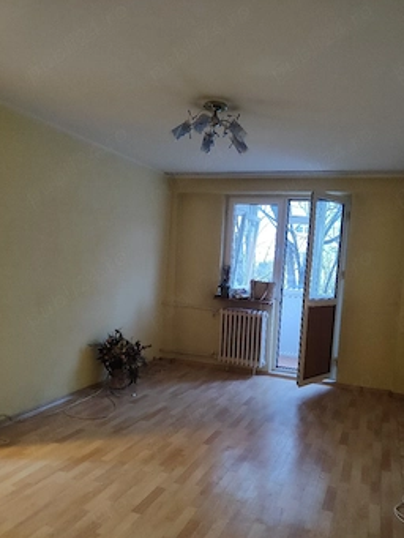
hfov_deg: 51.2
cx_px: 230
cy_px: 308
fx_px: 420
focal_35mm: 27
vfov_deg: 65.0
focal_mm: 5.59
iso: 1687
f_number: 1.88
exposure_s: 1/33
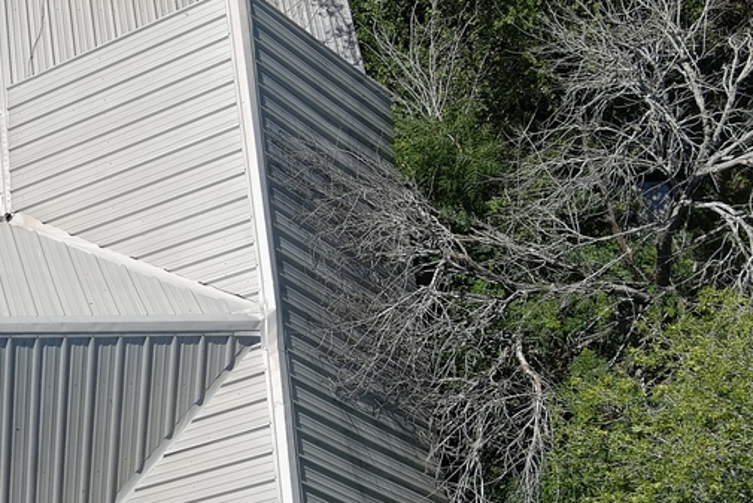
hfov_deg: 20.3
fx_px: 1946
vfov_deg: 14.7
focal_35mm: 93
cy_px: 275
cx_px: -180
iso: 100
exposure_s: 1/1250
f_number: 2.8
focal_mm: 10.57
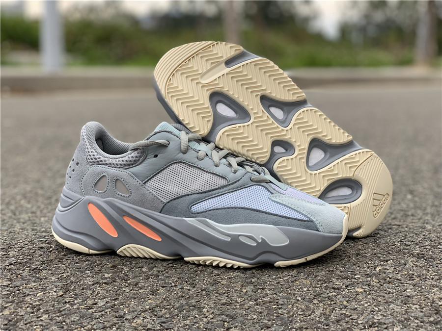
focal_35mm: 52
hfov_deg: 36.8
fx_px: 664
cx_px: 221
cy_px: 166
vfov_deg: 28.0
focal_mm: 6
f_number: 2.4
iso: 64
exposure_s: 1/122
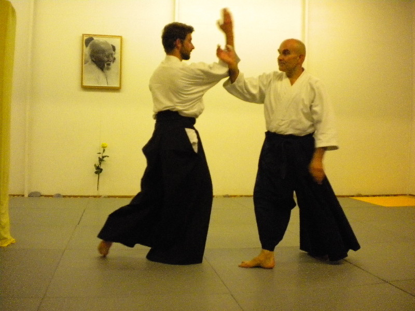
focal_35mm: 35
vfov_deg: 40.7
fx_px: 420
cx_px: 208
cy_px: 156
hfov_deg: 52.6
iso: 800
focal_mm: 6.3
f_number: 3.1
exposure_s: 1/106
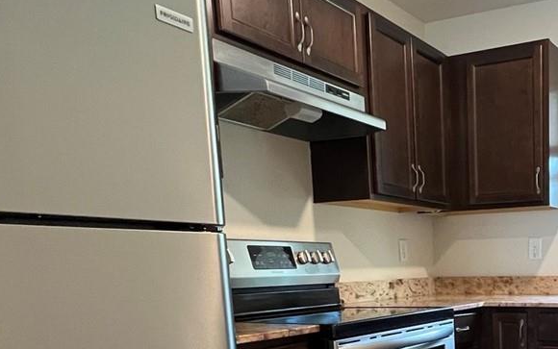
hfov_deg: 46.7
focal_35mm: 38
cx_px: 497
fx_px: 578
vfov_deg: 30.5
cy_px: 372
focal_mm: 1.57
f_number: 1.8
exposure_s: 1/60
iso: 400
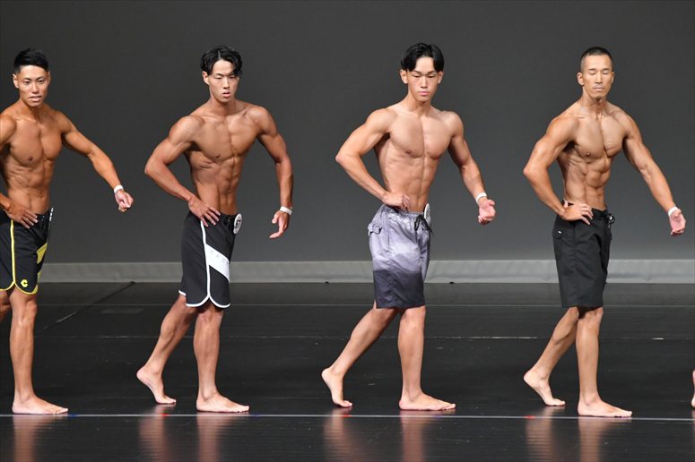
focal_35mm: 300
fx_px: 5789
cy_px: 231
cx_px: 348
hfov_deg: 6.9
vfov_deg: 4.6
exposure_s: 1/400
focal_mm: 200
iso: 4000
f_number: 5.6
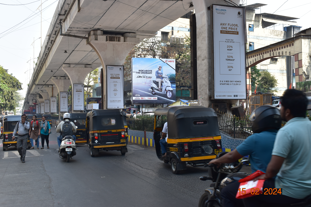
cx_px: 156
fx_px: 363
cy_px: 104
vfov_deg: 31.9
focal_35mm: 42
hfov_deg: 46.4
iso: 400
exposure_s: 1/250
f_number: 10
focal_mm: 28
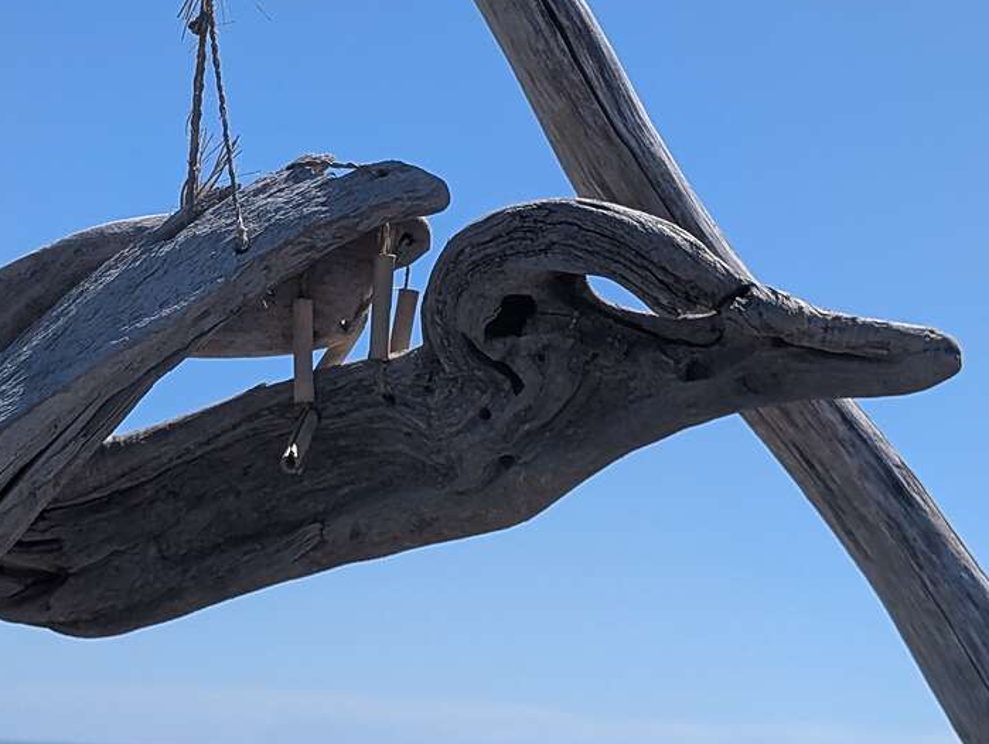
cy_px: 393
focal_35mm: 101
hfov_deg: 19.2
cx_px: 198
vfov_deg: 14.7
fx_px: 2889
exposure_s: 1/2222
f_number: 1.68
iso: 19
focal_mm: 6.9
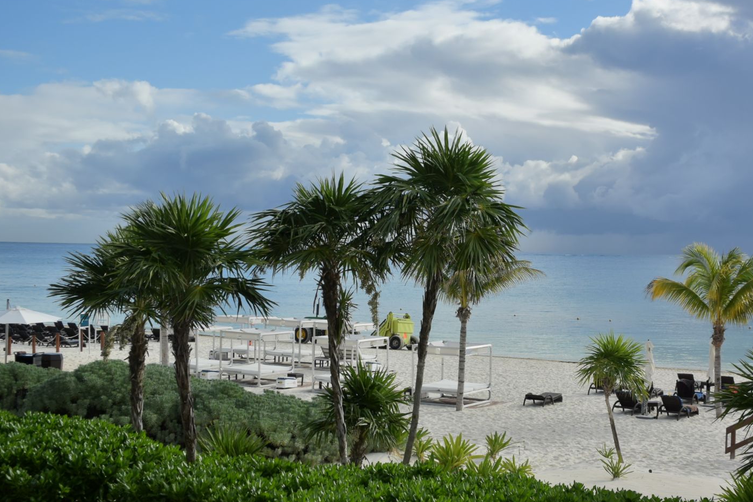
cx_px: 451
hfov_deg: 36.7
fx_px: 1129
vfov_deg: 25.1
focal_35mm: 54
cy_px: 264
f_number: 4.5
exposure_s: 1/1250
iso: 160
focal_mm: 14
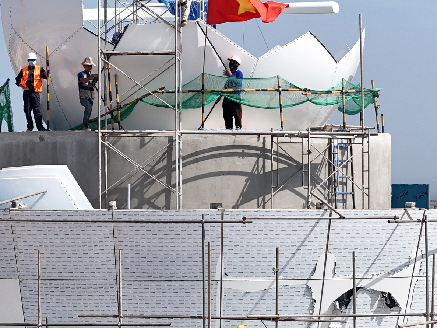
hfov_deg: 13.1
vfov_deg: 9.8
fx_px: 1906
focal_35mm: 151
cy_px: 312
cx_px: 222
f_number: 2.8
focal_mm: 19.35
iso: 200
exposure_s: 1/800
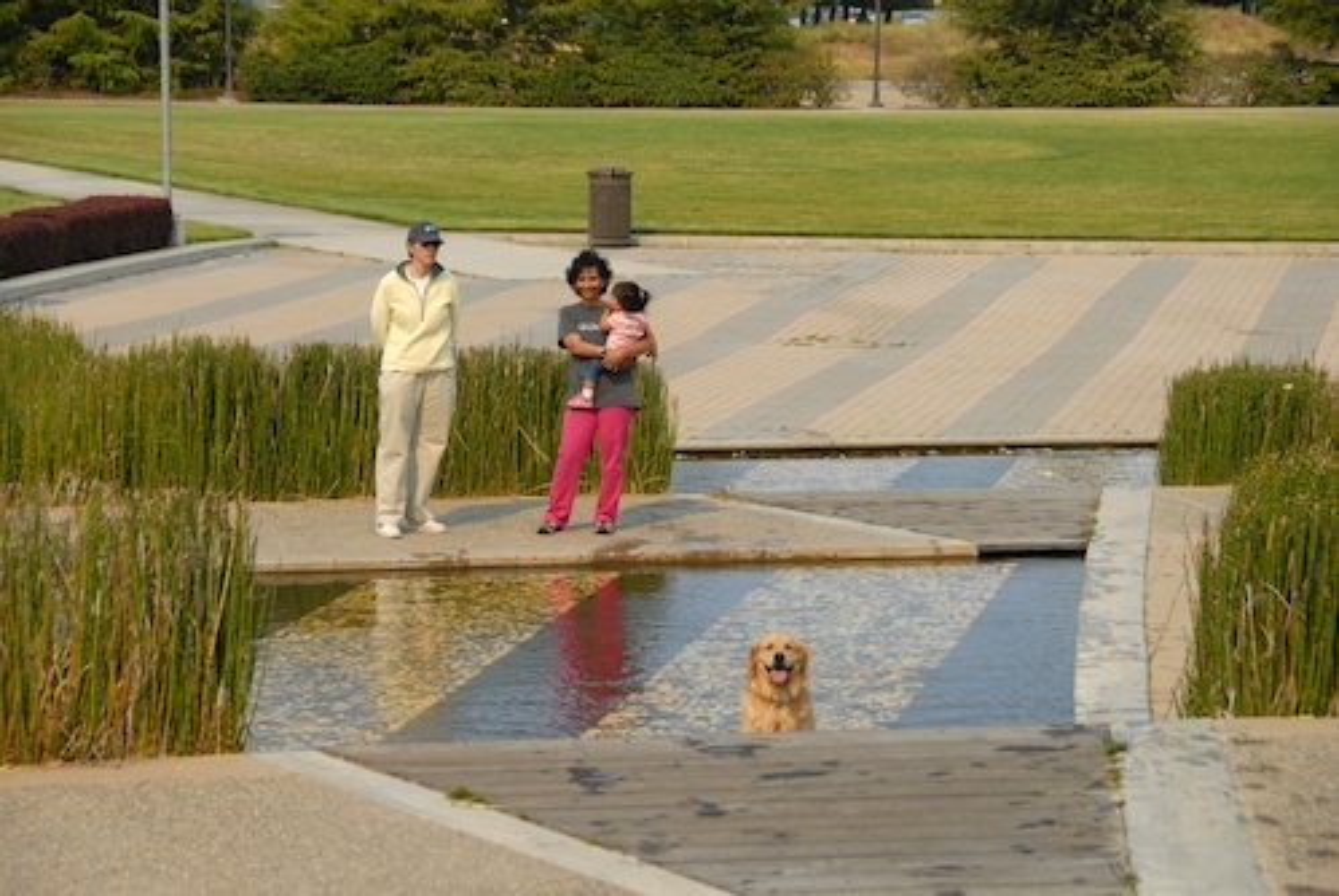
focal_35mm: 112
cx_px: 670
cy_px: 448
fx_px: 4189
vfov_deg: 12.2
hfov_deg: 18.2
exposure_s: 1/500
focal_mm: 75
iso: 100
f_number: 5.6
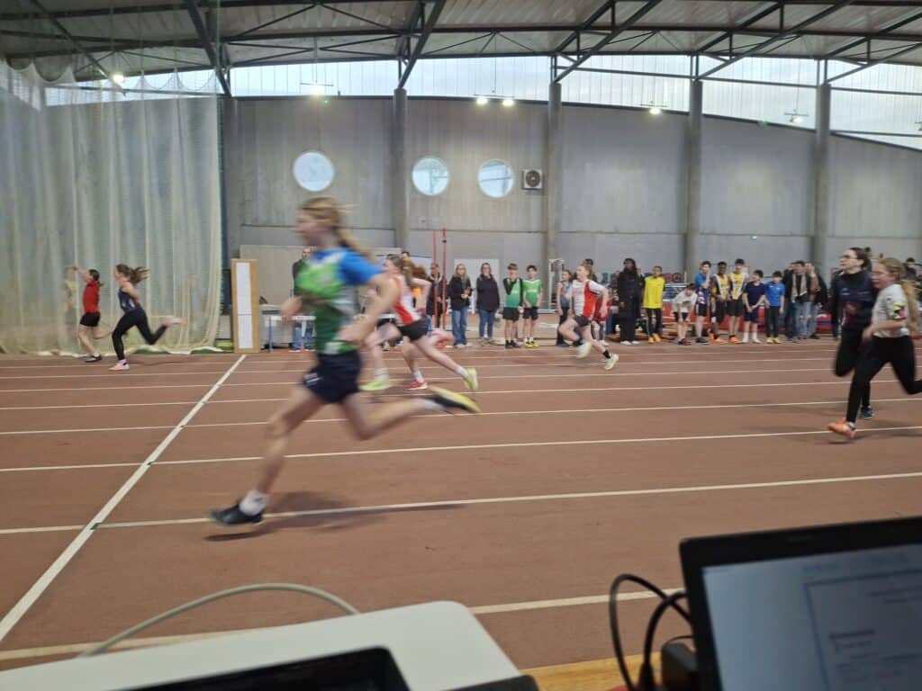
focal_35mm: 25
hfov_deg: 69.4
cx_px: 461
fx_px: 666
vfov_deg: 54.9
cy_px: 346
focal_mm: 4.69
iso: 50
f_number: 1.8
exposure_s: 1/100
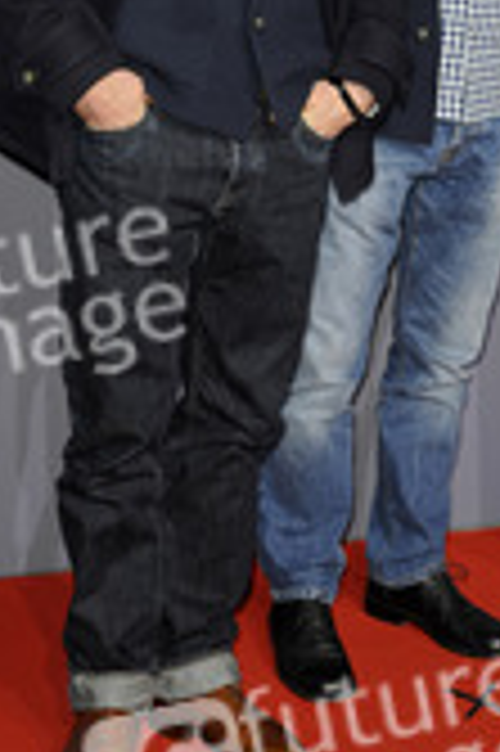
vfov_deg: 17.6
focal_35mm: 115
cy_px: 90
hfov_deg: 11.8
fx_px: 2401
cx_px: 446
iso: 500
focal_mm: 48
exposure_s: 1/160
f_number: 5.6
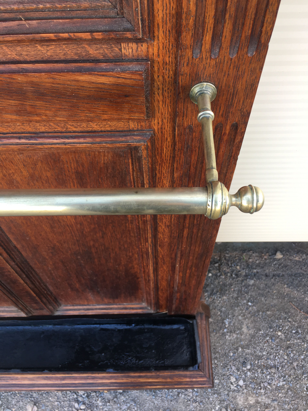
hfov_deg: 48.2
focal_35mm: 29
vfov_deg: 61.7
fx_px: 344
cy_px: 206
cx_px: 154
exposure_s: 1/100
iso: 32
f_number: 2.2
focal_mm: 4.15
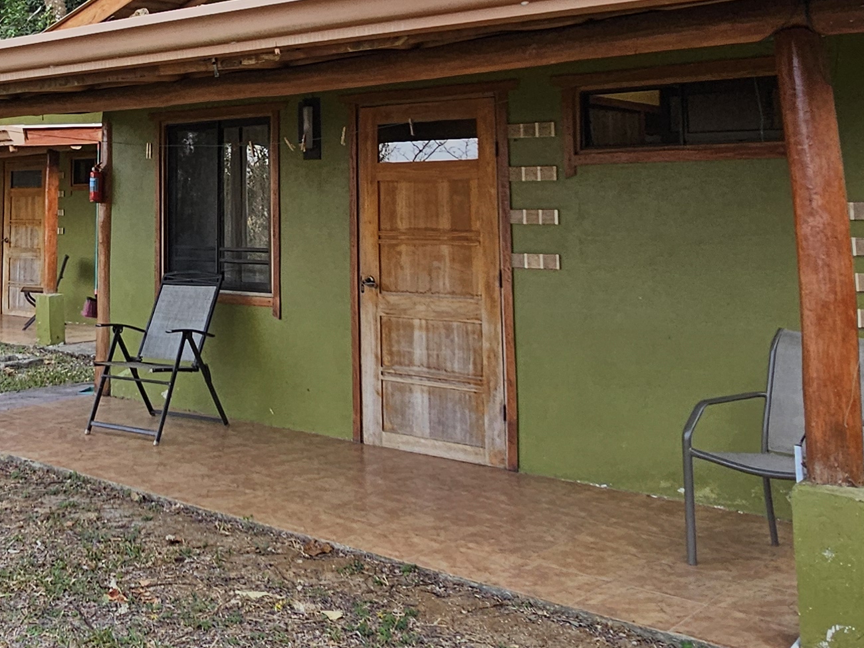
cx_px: 149
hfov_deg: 44.1
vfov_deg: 34.4
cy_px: 93
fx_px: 998
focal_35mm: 40
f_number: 2.2
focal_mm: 2.2
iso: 50
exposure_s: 1/273
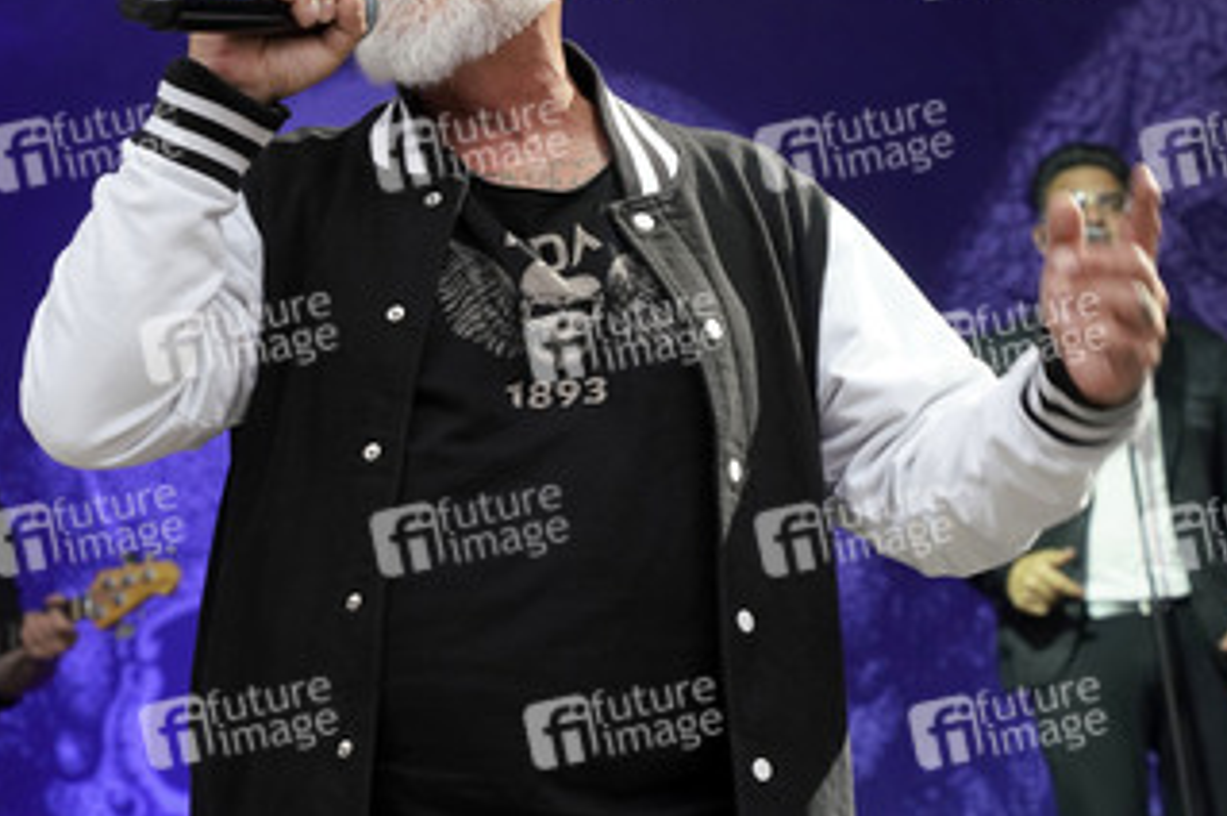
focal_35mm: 92
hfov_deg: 22.1
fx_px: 3132
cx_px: 521
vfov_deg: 14.8
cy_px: 242
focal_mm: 65
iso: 1000
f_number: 5.6
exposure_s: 1/160
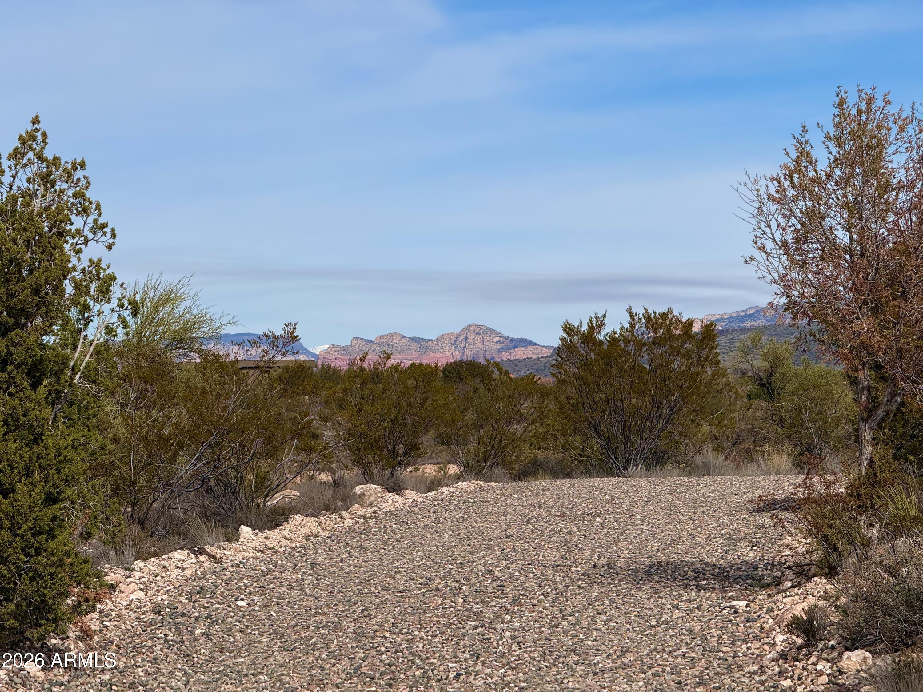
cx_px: 462
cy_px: 346
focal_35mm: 120
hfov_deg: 16.4
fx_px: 3200
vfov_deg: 12.3
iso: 50
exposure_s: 1/2817
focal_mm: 15.66
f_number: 2.8
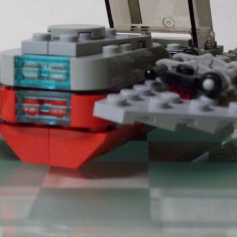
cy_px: 76
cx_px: 130
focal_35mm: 109
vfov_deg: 15.9
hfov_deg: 16.0
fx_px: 844
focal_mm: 9
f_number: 3.4
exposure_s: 1/18.2
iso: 160
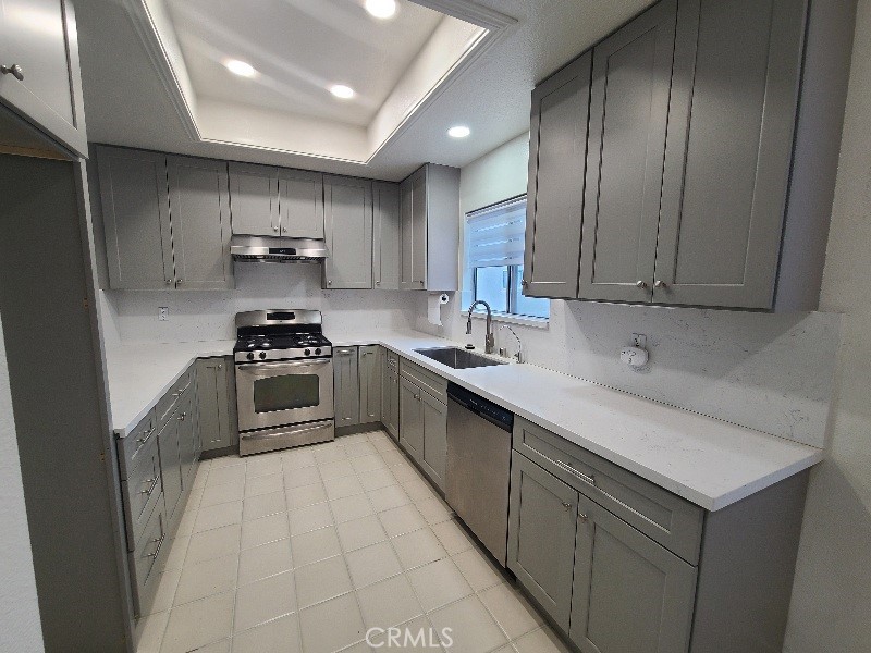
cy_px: 326
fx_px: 327
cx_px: 436
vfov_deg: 89.9
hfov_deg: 106.2
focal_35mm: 13
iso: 160
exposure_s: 1/60.2
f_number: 2.2
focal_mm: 2.2
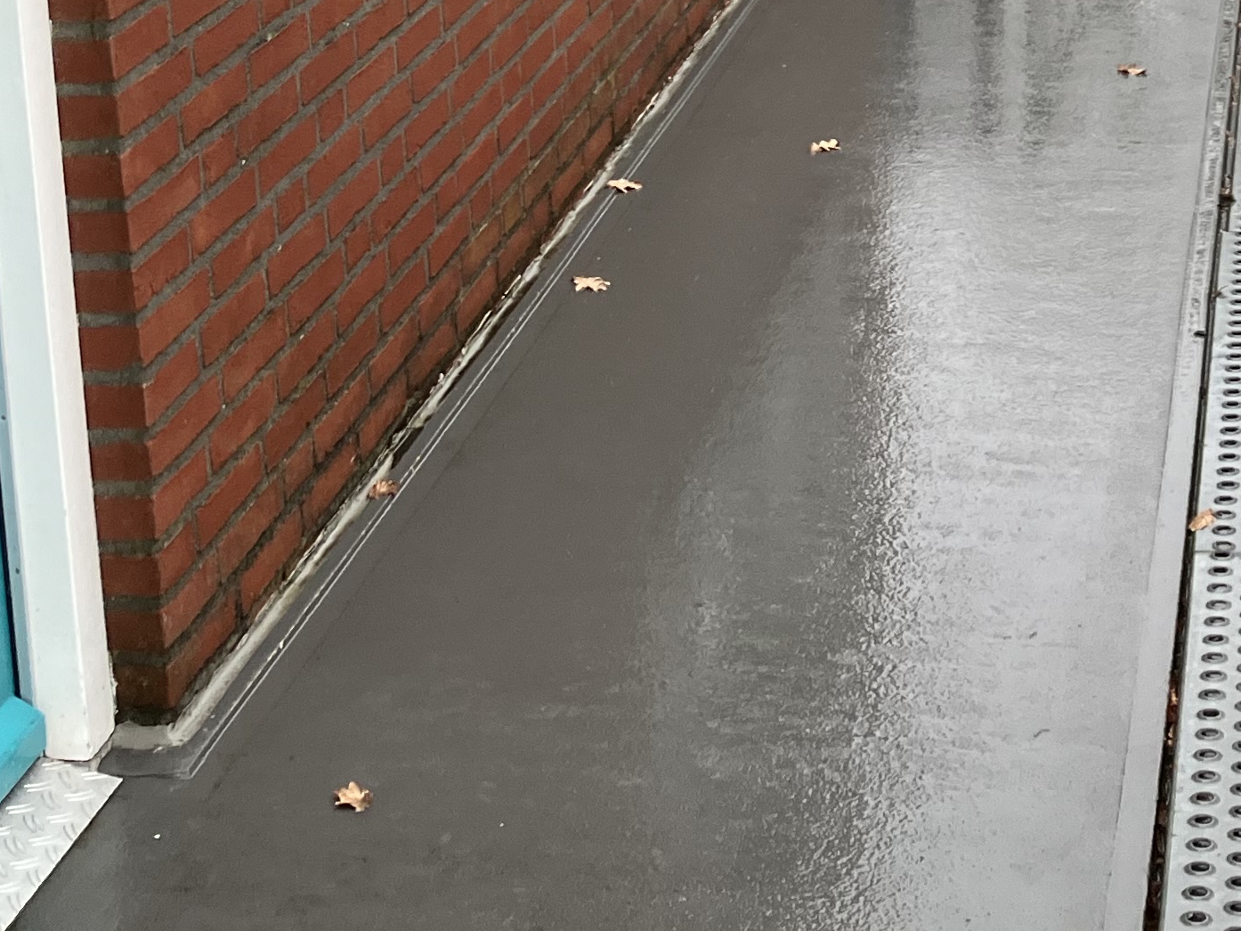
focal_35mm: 81
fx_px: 2903
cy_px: -301
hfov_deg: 24.1
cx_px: 708
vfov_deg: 17.1
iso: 80
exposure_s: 1/121
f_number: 1.8
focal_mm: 3.99
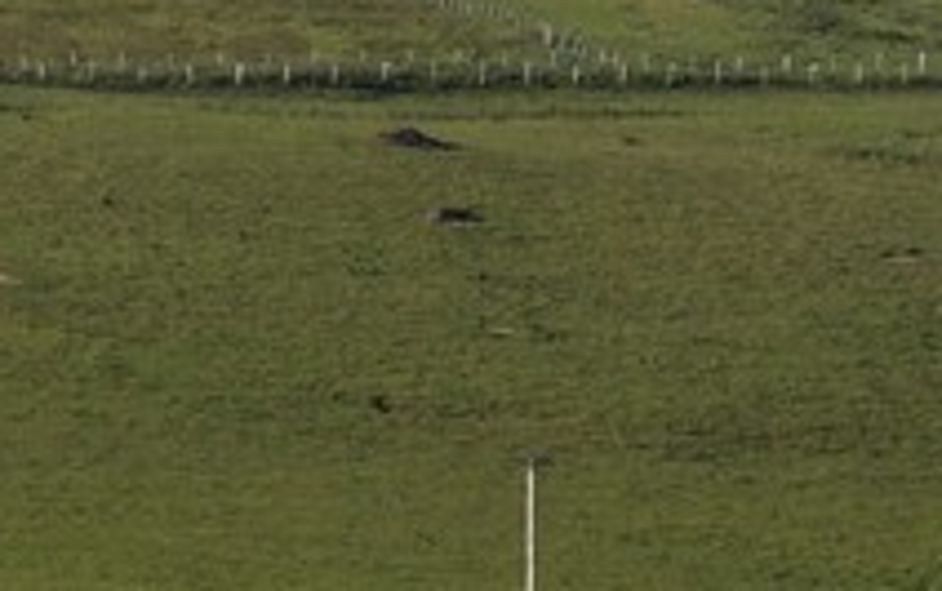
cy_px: 1466
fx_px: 39526
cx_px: 3257
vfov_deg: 0.9
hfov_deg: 1.4
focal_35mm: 1538
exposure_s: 1/250
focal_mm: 200
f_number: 14
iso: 400
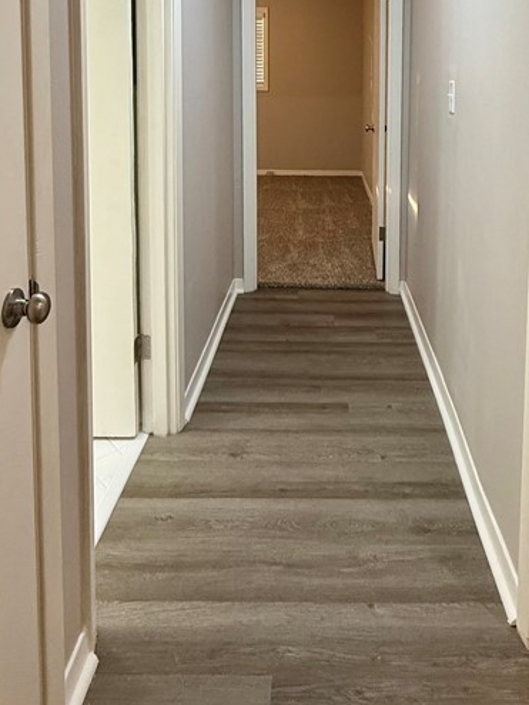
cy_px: 113
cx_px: 324
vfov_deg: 55.9
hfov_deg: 47.9
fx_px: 590
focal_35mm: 29
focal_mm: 2.22
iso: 320
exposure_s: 1/120
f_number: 2.2
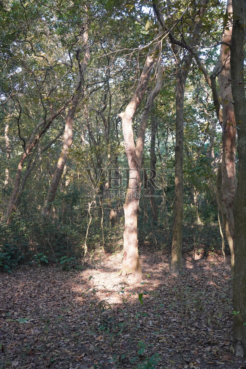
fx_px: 400
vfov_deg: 49.5
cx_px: 123
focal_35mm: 39
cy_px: 184
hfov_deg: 34.2
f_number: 4.5
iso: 500
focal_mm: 26
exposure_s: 1/160
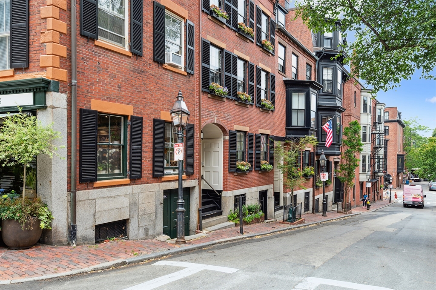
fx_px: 290
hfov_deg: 73.8
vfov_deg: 53.1
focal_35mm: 24
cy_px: 145
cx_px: 218
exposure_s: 1/40
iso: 100
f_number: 8
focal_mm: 24
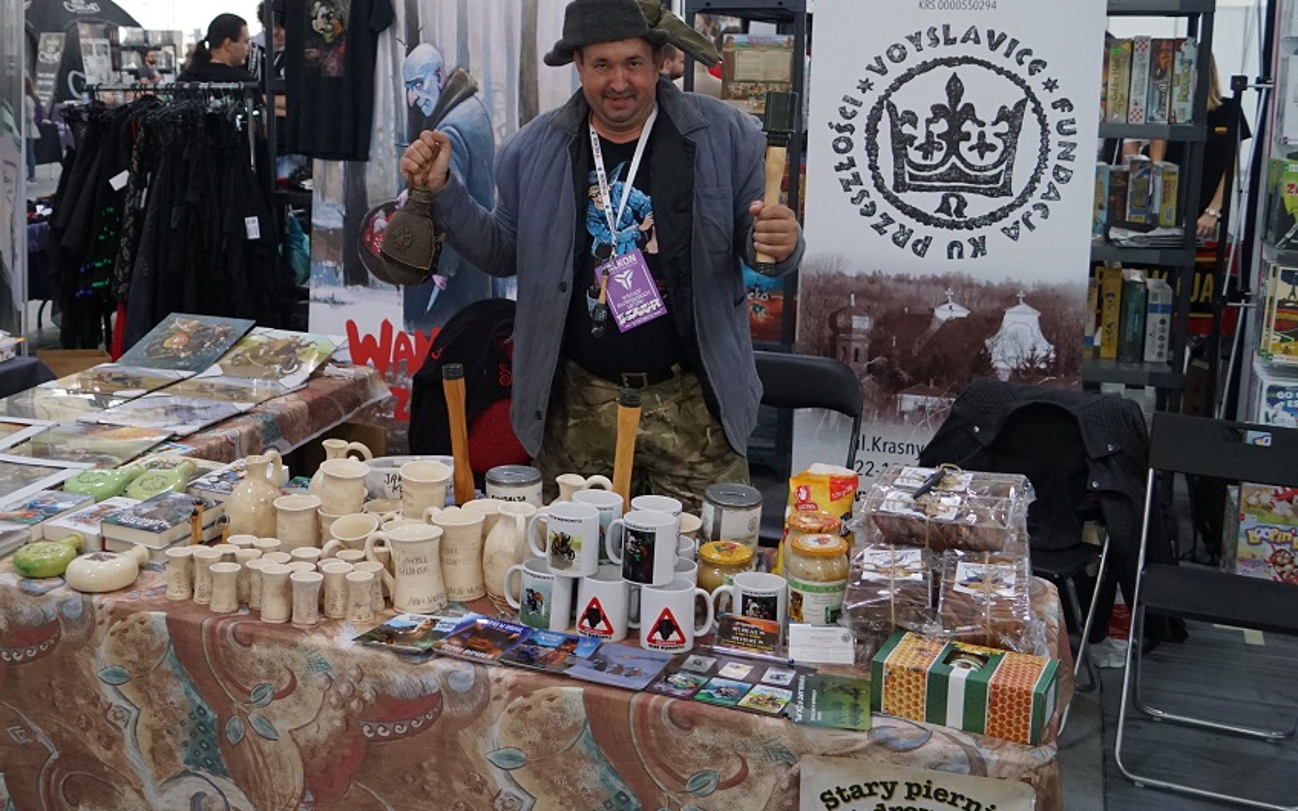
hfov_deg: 49.8
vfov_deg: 32.5
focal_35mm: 39
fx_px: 1379
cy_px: 282
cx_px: 467
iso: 1600
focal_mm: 18
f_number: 4
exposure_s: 1/160
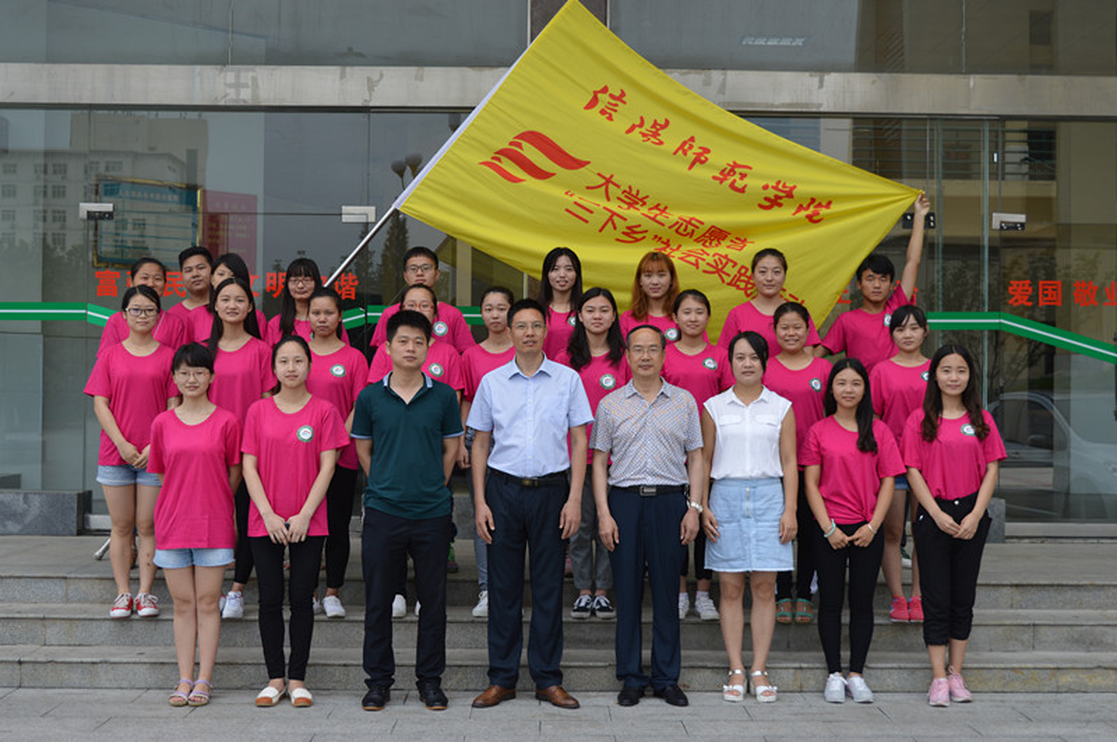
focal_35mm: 48
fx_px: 1487
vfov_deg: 28.0
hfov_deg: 41.2
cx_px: 558
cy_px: 371
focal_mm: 32
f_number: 5.6
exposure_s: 1/125
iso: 100
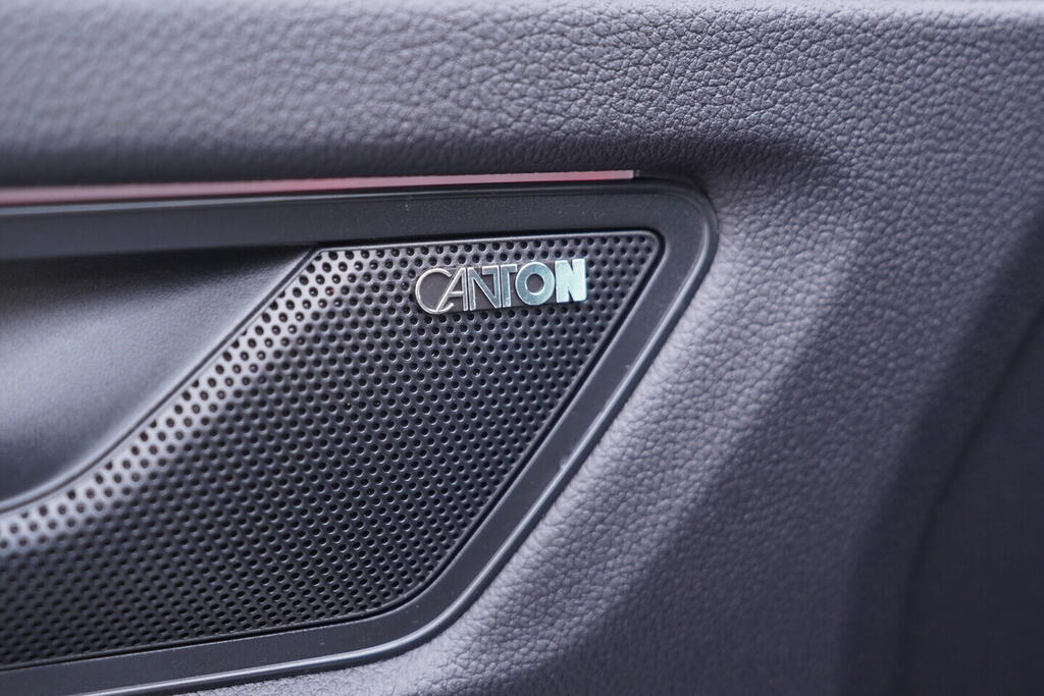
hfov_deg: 53.1
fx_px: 1044
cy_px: 348
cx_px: 522
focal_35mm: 36
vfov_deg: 36.9
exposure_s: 1/40
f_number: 2.8
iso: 400
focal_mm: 24
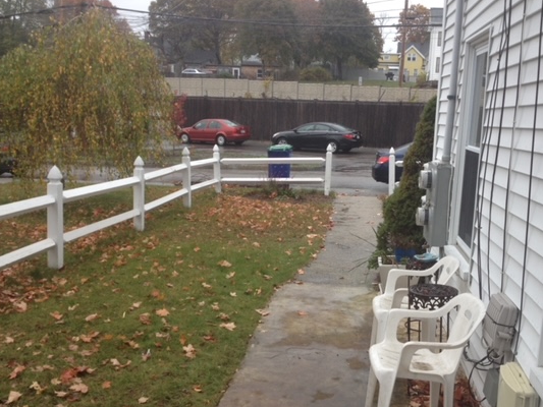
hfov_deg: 44.7
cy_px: 221
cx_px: 310
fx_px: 659
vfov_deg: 34.3
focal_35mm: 42
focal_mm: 4.28
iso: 50
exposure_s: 1/130
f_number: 2.4
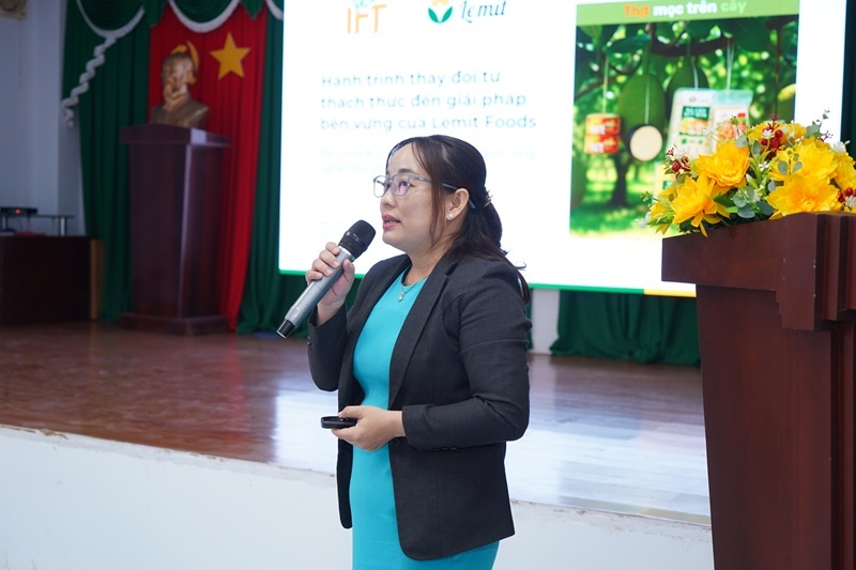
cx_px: 428
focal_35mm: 52
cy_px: 285
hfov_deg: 38.2
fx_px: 1236
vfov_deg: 26.0
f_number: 4.5
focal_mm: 52
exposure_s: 1/60
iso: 800
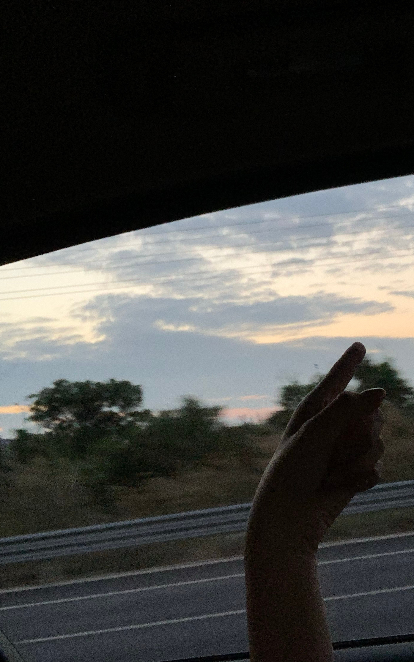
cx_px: 328
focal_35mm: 47
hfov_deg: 26.9
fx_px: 849
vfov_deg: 42.6
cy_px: 285
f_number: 2.2
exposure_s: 1/60
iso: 100
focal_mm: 2.87
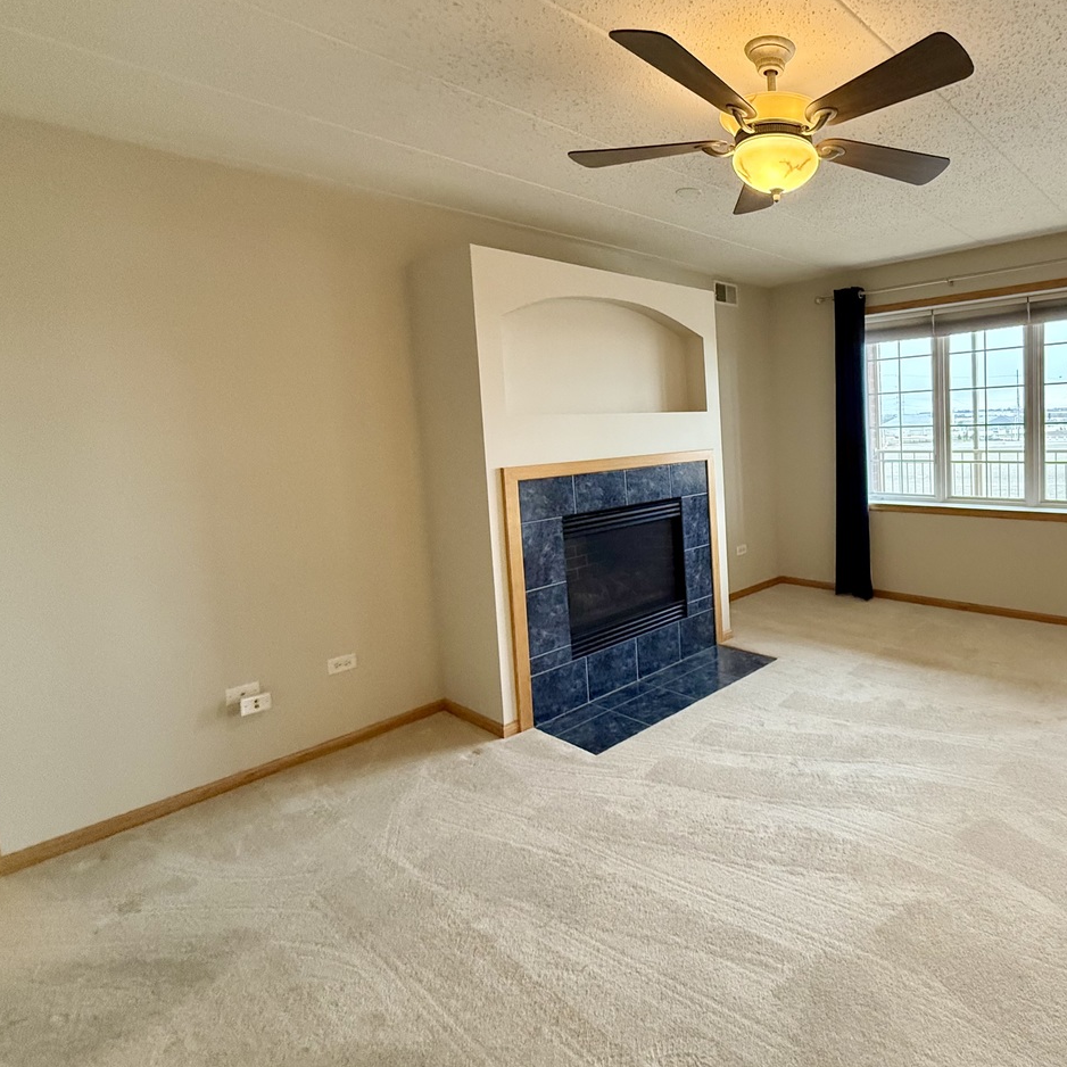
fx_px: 663
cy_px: 472
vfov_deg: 77.4
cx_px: 797
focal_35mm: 19
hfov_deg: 72.4
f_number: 2.2
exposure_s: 1/120
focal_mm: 2.22
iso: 400
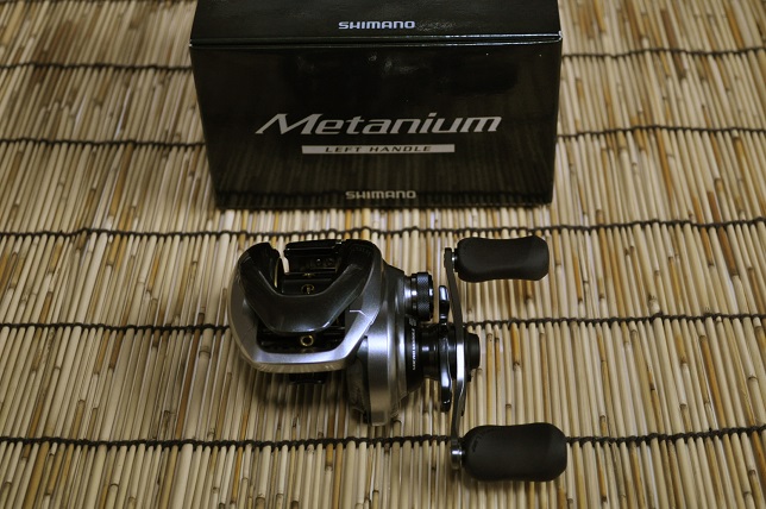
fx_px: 1275
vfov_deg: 22.6
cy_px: 254
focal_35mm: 60
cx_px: 383
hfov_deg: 33.4
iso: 800
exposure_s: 1/40
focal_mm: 40
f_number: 5.3
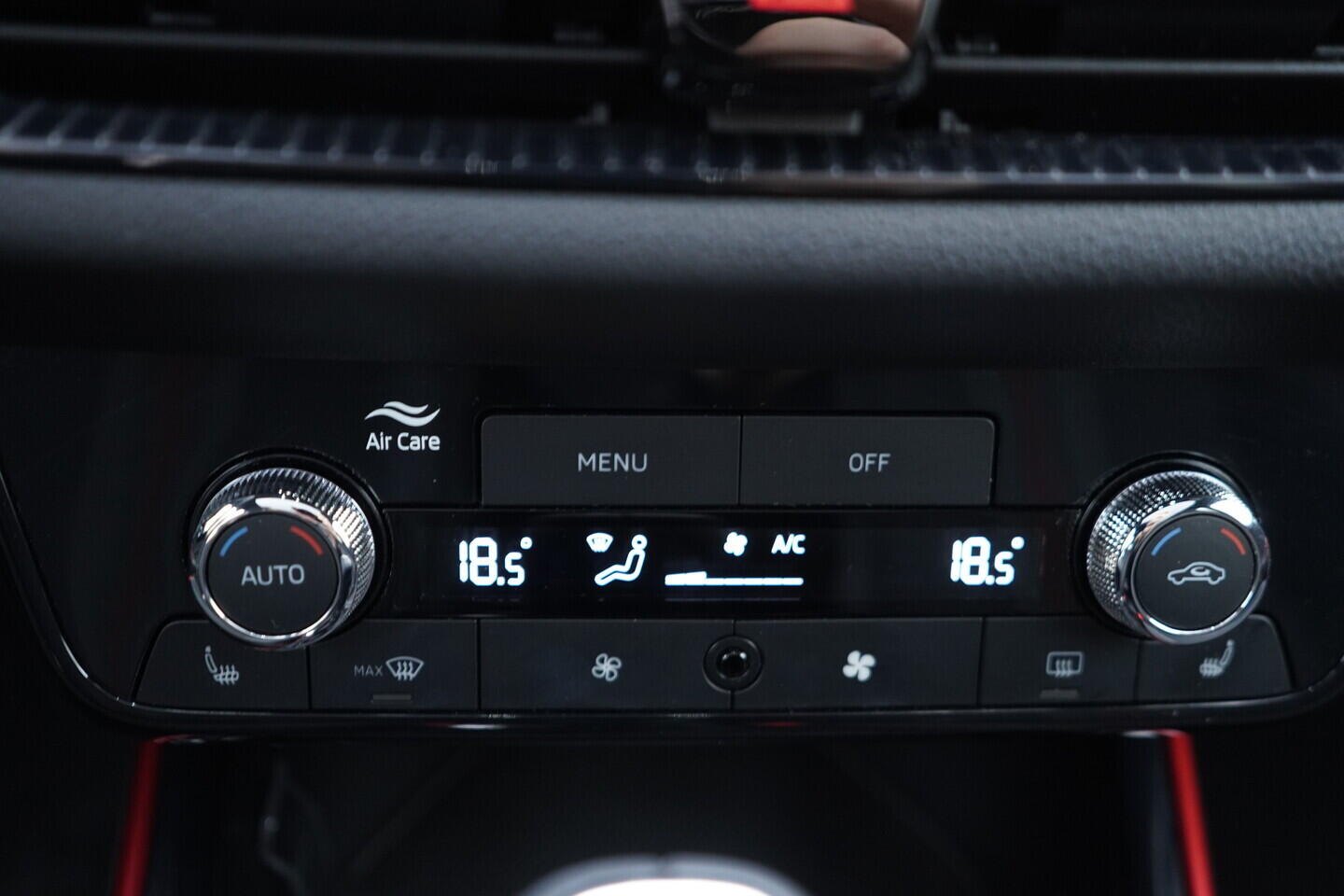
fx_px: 1344
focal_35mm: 36
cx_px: 672
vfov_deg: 36.9
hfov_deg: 53.1
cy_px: 448
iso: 800
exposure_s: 1/40
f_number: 2.8
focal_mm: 24
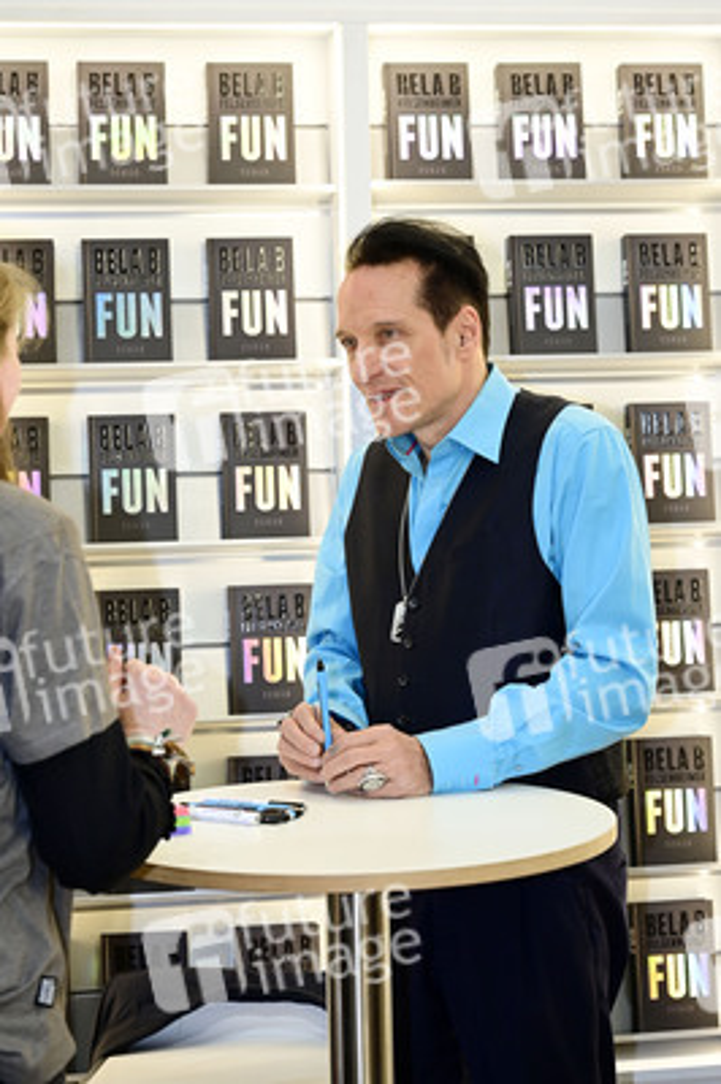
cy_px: 542
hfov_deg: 19.4
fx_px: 2106
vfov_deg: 28.9
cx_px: 360
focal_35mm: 70
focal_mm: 70
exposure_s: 1/200
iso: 1600
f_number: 5
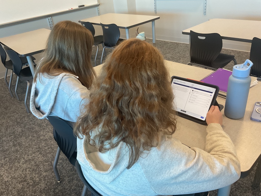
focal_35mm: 29
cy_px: 98
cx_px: 130
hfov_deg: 61.7
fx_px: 219
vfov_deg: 48.2
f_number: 1.8
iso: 100
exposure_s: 1/60
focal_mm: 3
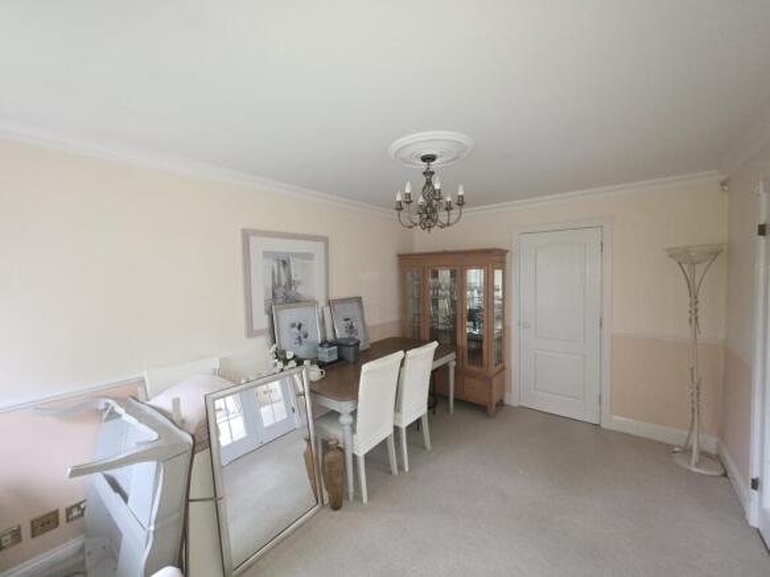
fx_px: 289
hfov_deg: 106.2
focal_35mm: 13
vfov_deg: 89.9
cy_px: 288
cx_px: 385
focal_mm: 2.2
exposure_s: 1/30
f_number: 1.9
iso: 250
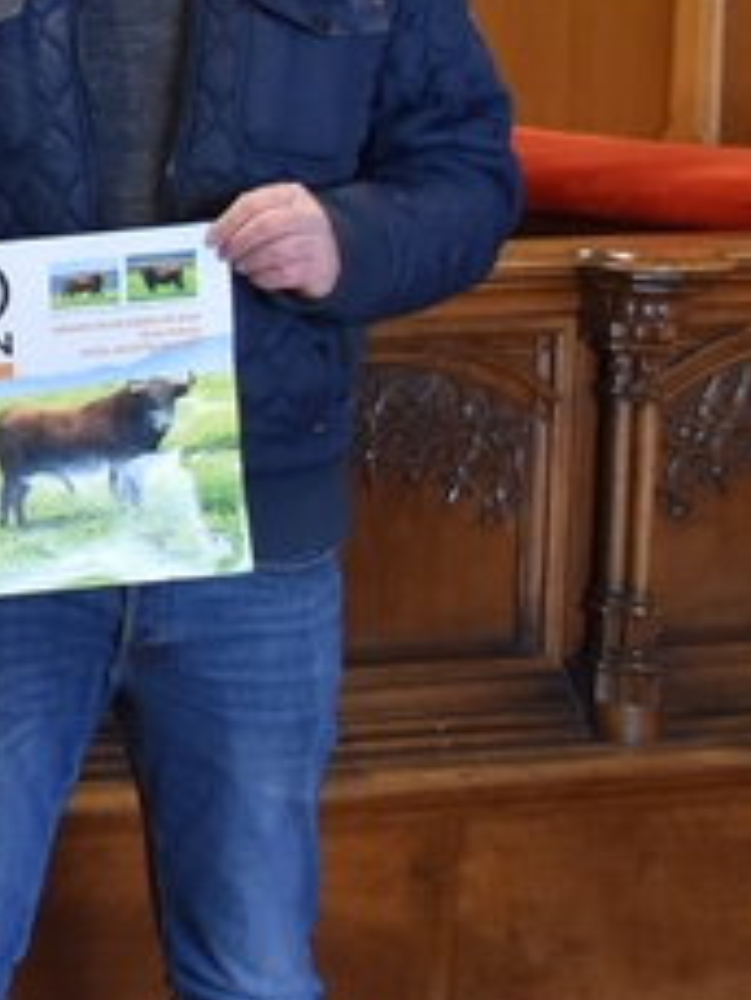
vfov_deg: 14.4
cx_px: -1209
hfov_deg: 9.4
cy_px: 105
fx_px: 3930
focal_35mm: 136
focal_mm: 24
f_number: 3.8
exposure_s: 1/60
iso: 1400
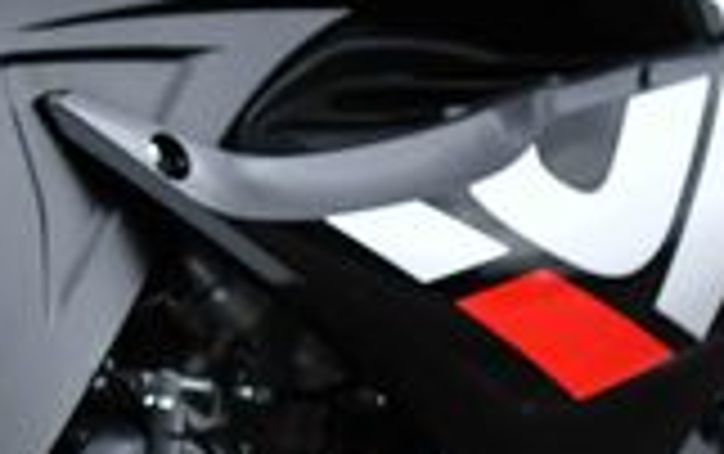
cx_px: -198
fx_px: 6992
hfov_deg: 5.9
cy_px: 173
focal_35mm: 354
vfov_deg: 3.7
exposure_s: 1/5000
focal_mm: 70
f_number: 2.8
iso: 3200
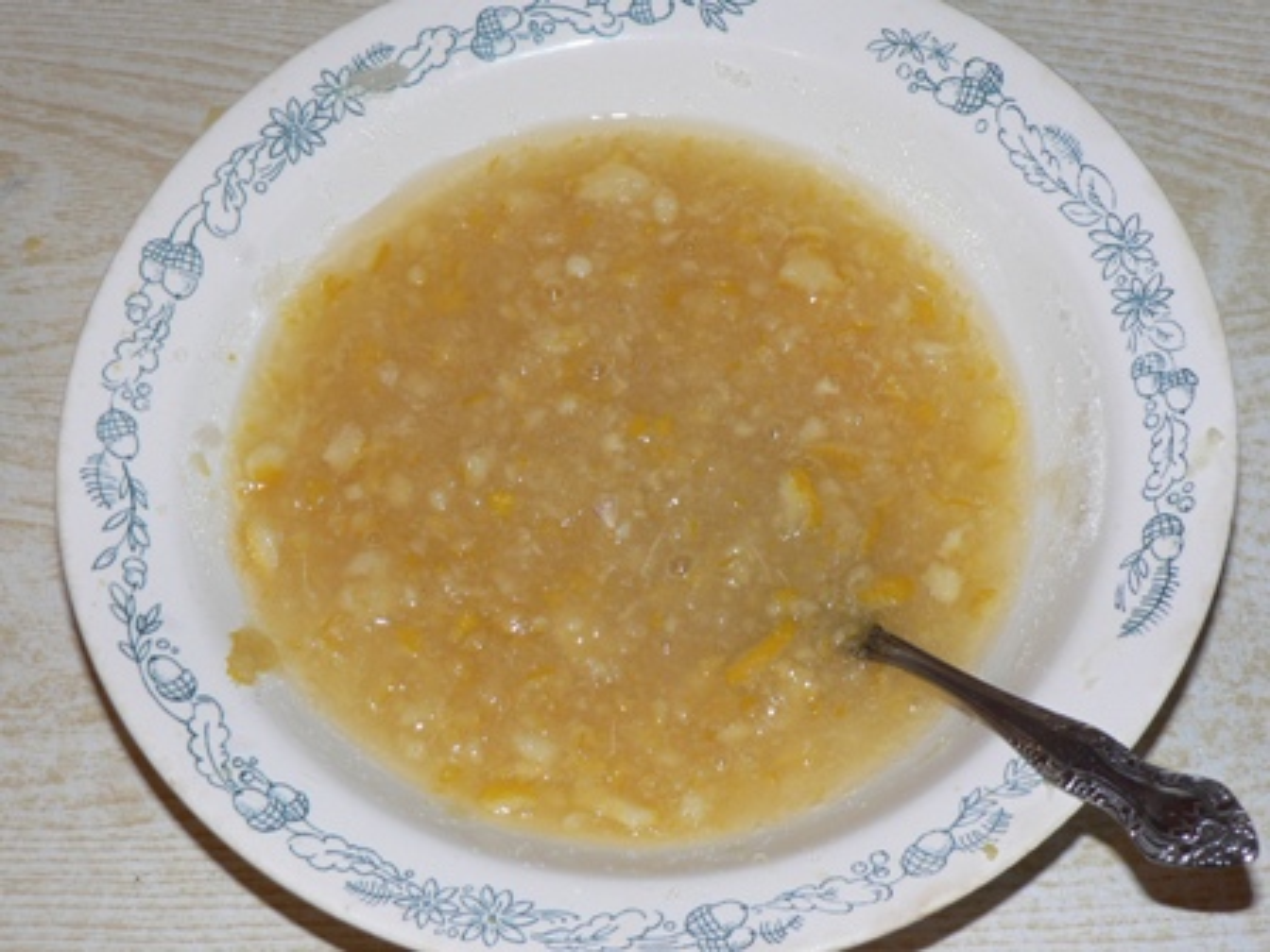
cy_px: 476
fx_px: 2605
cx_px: 635
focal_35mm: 71
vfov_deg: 20.7
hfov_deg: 27.4
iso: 100
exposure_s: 1/60
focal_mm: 11.8
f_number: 3.2
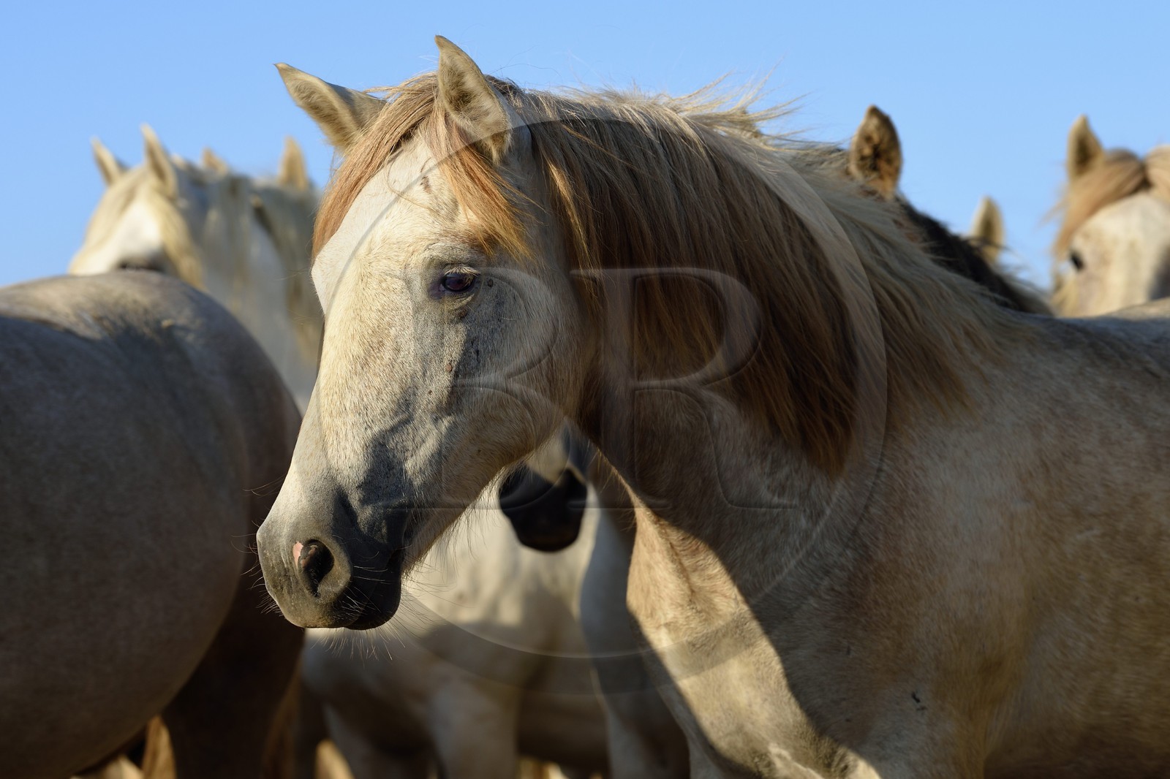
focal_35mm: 120
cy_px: 390
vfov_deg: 11.4
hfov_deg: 17.1
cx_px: 585
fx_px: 3899
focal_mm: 120
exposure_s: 1/800
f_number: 6.3
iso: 200
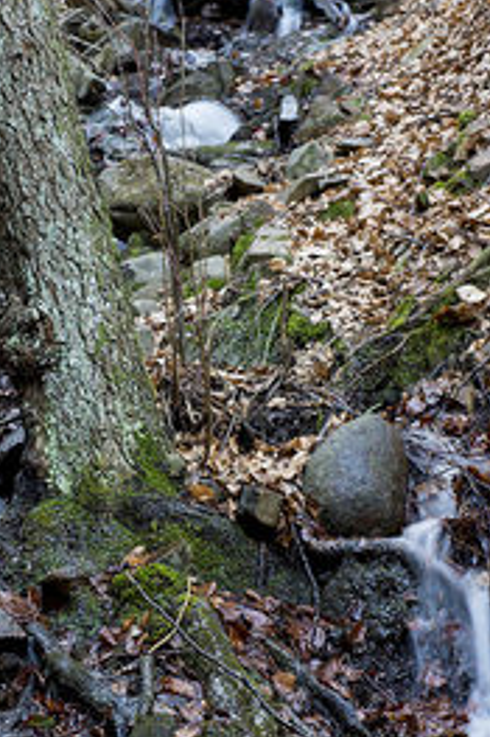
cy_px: 552
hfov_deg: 12.0
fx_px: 2330
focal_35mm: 114
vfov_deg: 17.9
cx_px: 90
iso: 100
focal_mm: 50
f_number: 8
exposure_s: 1.3
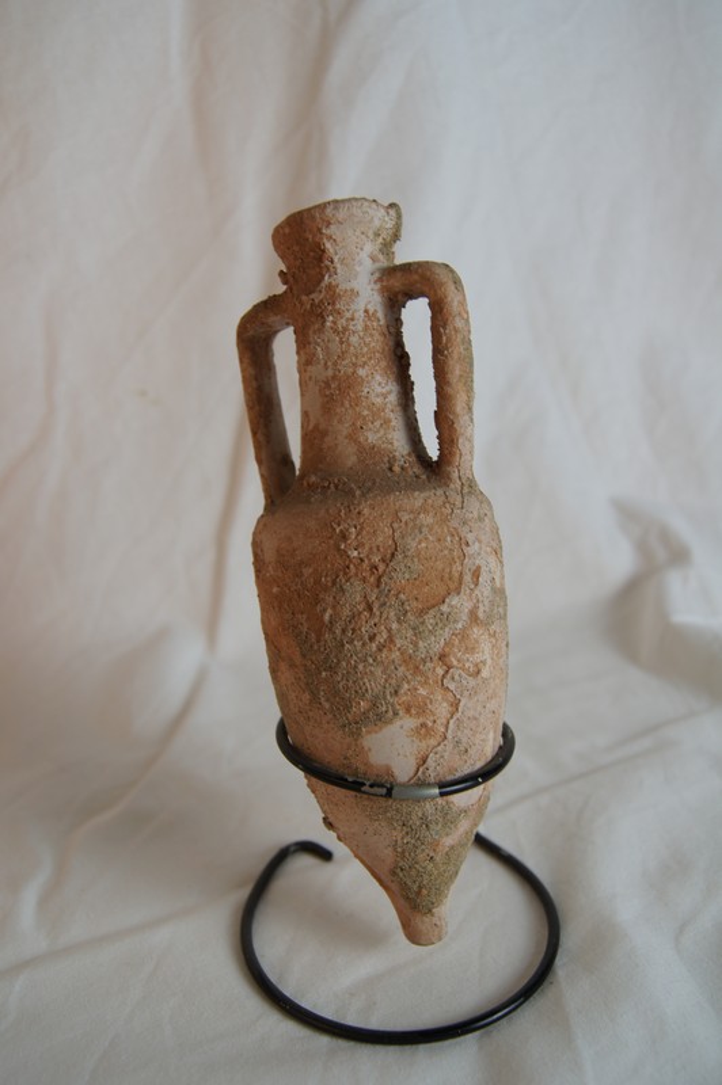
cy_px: 542
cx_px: 361
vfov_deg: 57.3
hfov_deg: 39.9
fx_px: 994
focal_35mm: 33
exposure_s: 1/50
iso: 100
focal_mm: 22
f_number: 4.5
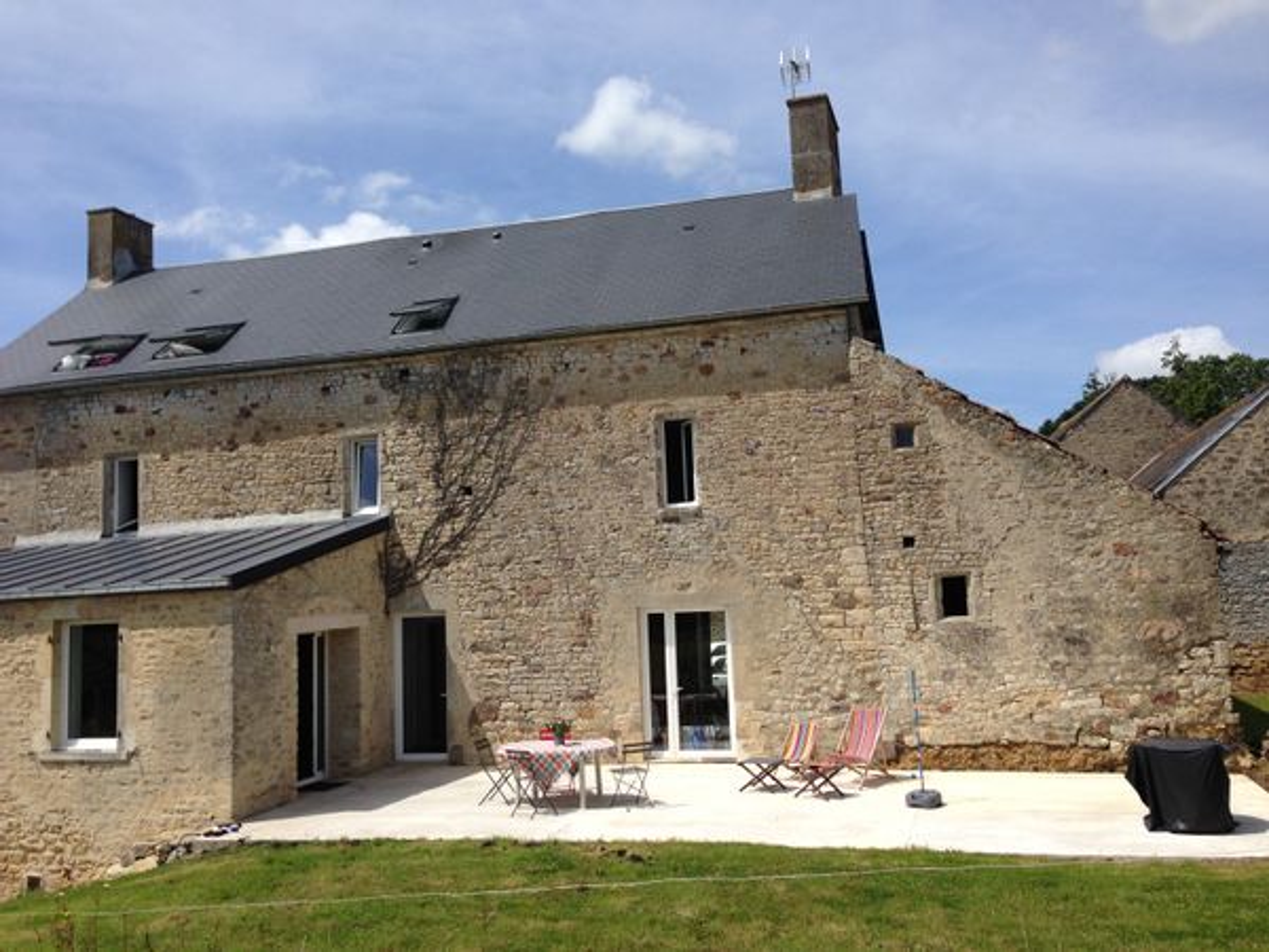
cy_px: 476
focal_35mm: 33
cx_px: 634
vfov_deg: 42.9
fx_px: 1210
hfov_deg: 55.4
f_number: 2.4
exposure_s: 1/2008
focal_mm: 4.12
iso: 50
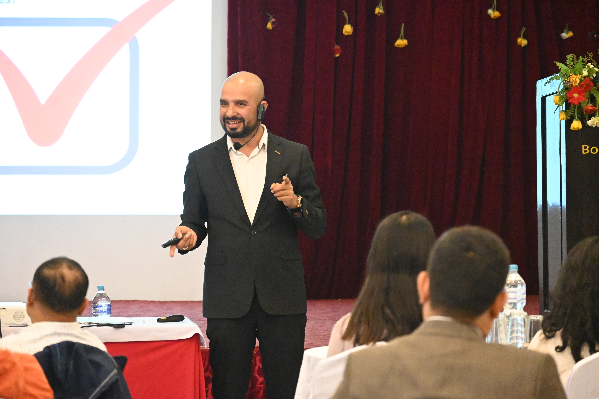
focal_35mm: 210
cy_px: 200
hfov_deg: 9.8
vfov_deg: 6.5
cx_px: 300
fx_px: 3494
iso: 12800
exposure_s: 1/80
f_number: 5.3
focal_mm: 140
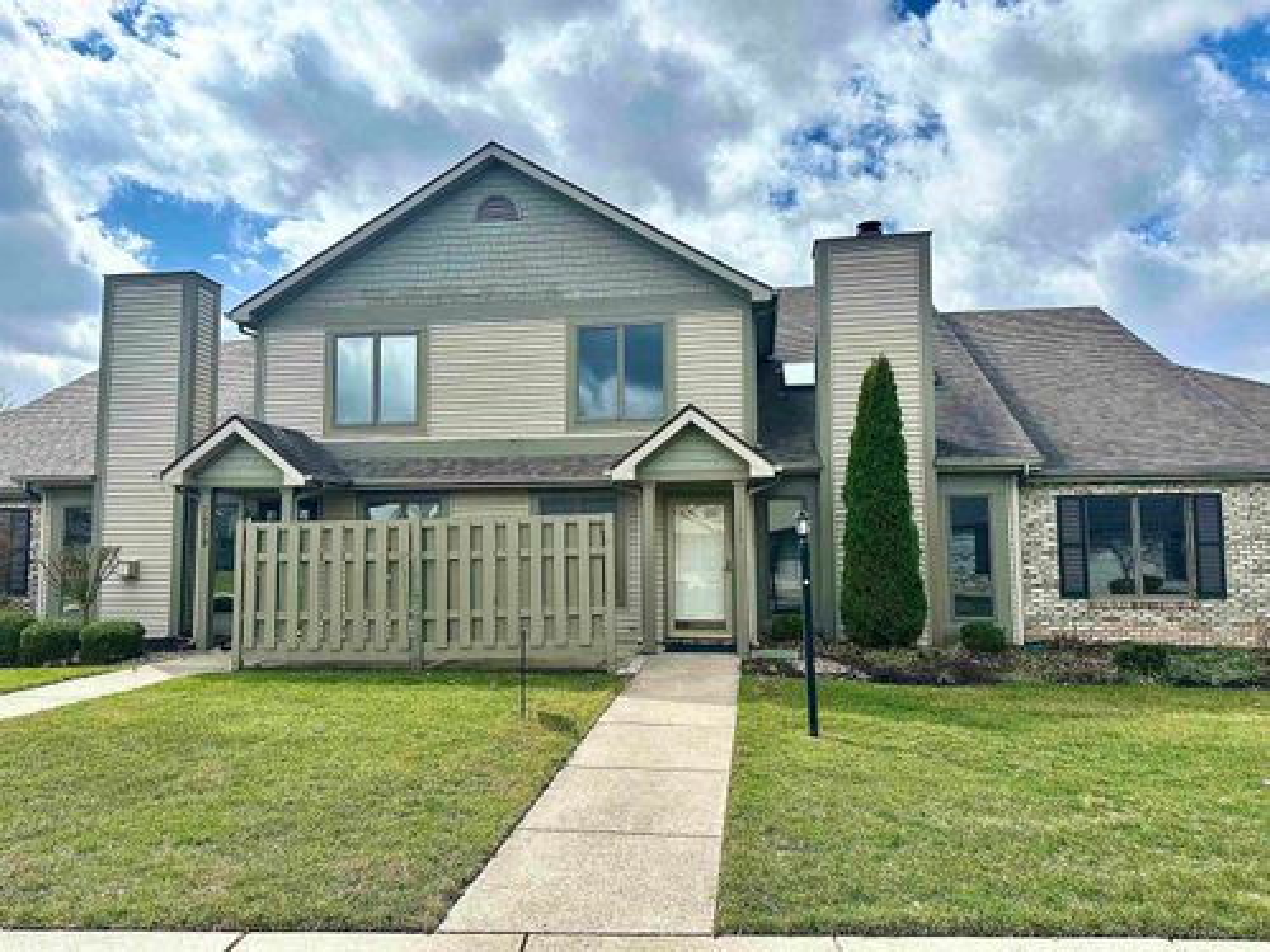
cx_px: 635
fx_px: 881
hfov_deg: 71.6
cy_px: 476
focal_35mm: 24
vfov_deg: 56.8
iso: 80
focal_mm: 6.86
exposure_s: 1/4762
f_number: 1.78
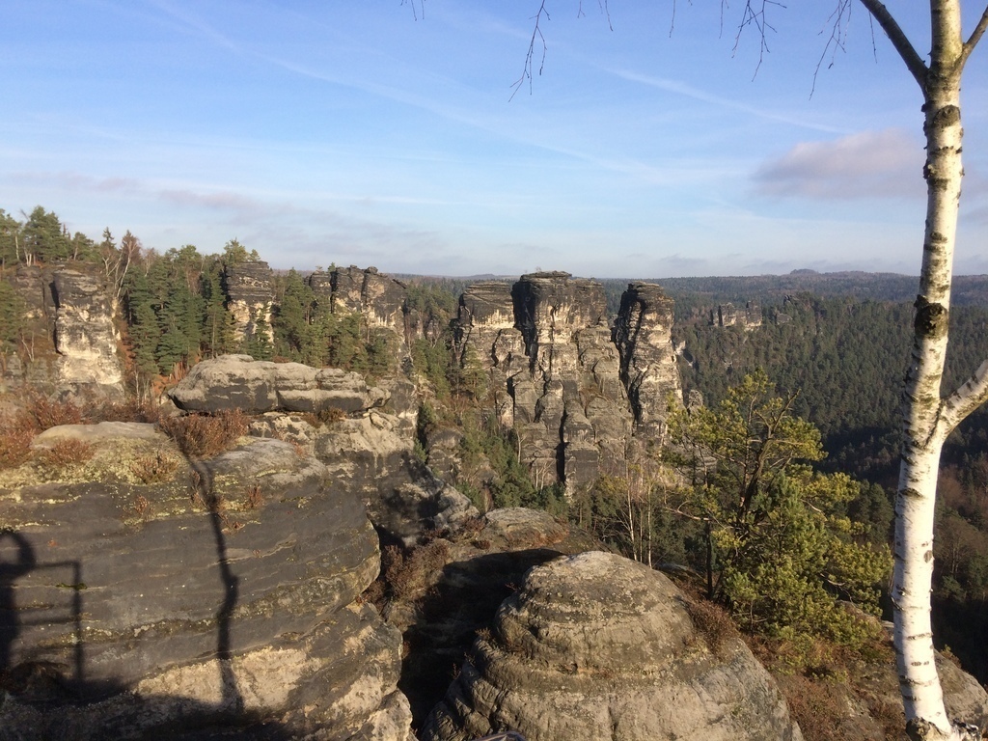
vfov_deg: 48.2
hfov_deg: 61.7
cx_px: 494
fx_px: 828
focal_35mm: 29
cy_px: 370
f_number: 2.2
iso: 32
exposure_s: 1/1325
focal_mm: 4.15
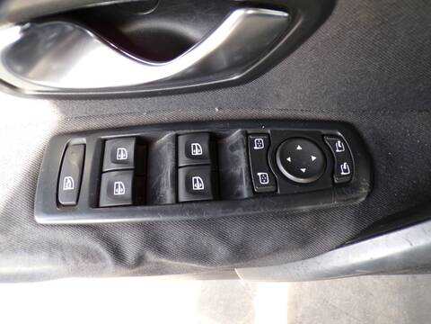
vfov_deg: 56.8
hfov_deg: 71.6
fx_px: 299
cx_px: 216
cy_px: 162
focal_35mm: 24
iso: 100
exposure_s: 1/40
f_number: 3
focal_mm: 4.3
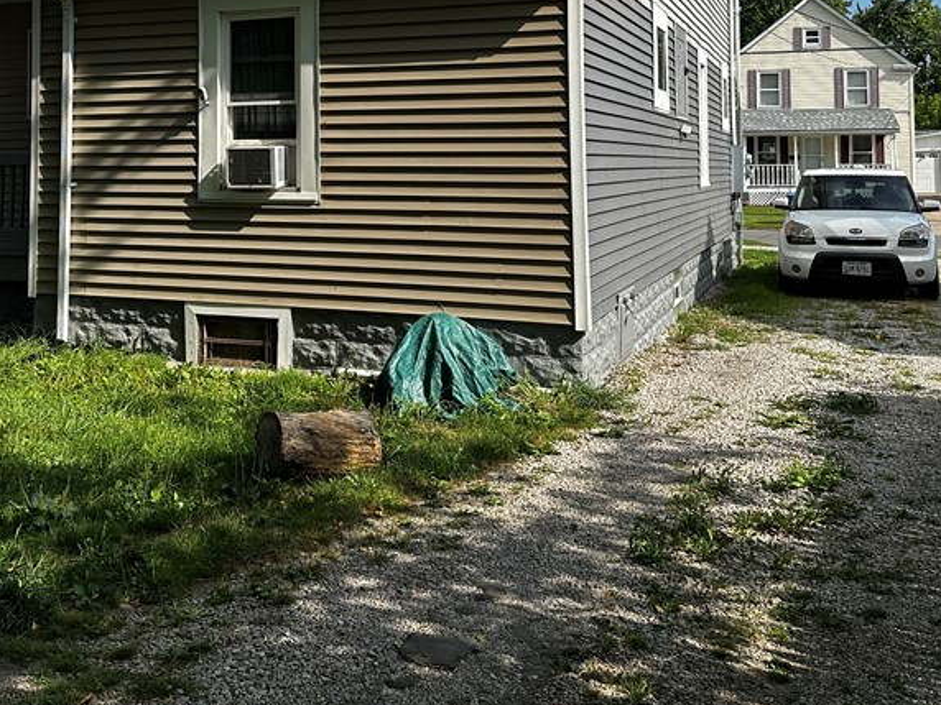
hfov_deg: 43.0
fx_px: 1169
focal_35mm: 43
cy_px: 99
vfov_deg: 32.3
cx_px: 288
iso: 80
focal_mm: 6.86
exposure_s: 1/3472
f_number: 1.78
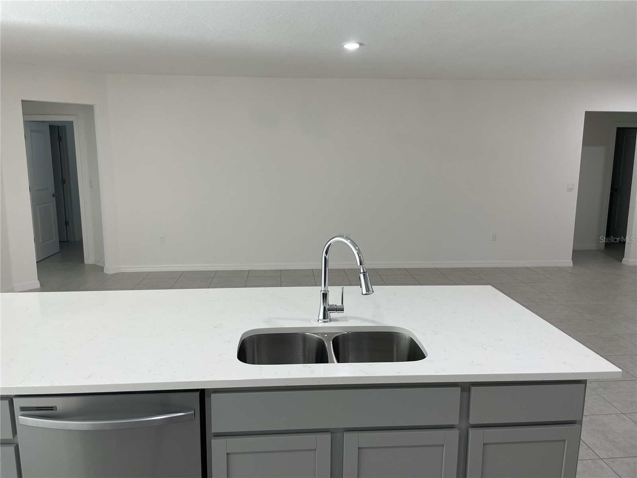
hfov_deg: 67.3
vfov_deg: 53.1
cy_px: 239
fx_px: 478
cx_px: 318
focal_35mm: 26
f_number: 1.6
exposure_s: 1/120
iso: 64
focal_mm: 4.2
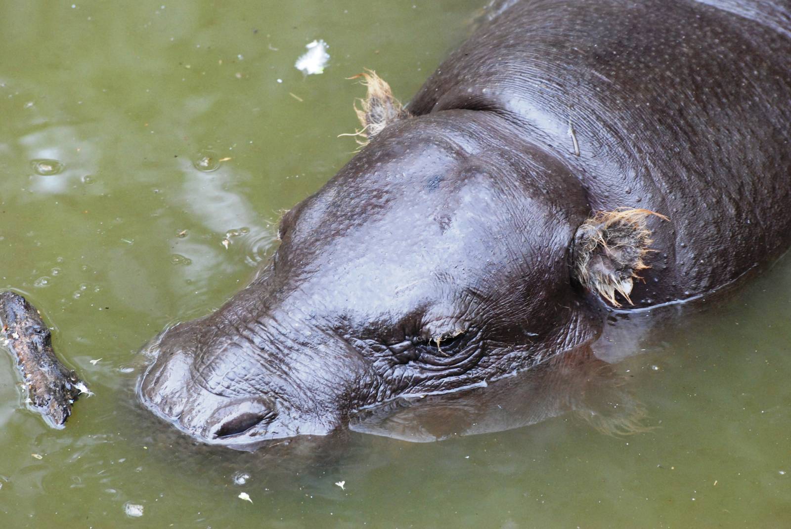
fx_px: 6434
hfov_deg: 7.0
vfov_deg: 4.7
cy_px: 264
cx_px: 396
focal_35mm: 292
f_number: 8
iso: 1000
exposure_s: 1/160
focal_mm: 195
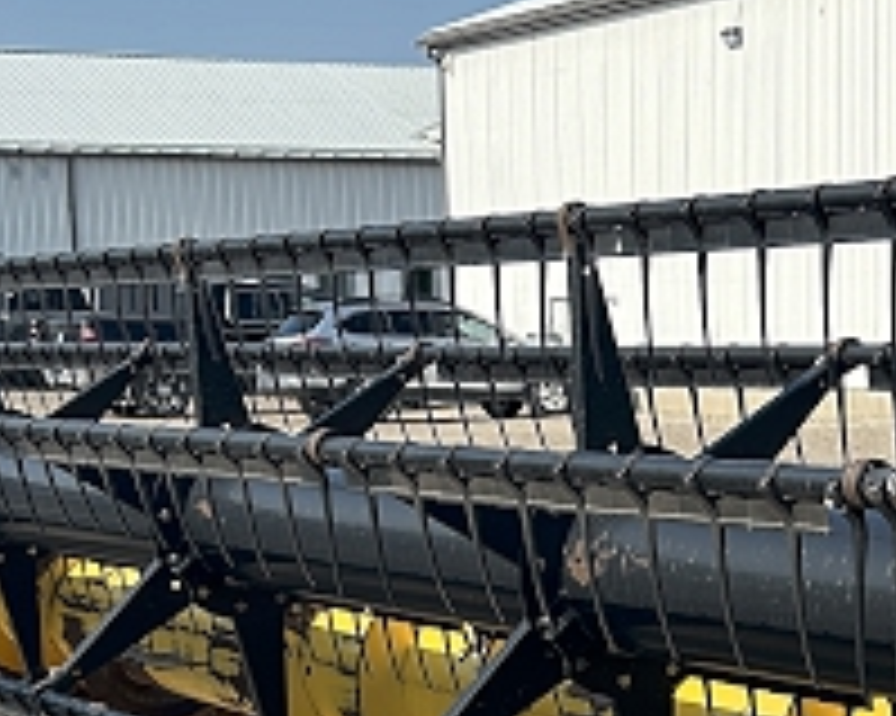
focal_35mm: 102
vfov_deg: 14.6
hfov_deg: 18.7
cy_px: 856
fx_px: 2704
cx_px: 693
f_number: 1.5
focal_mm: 5.7
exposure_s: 1/3831
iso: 50
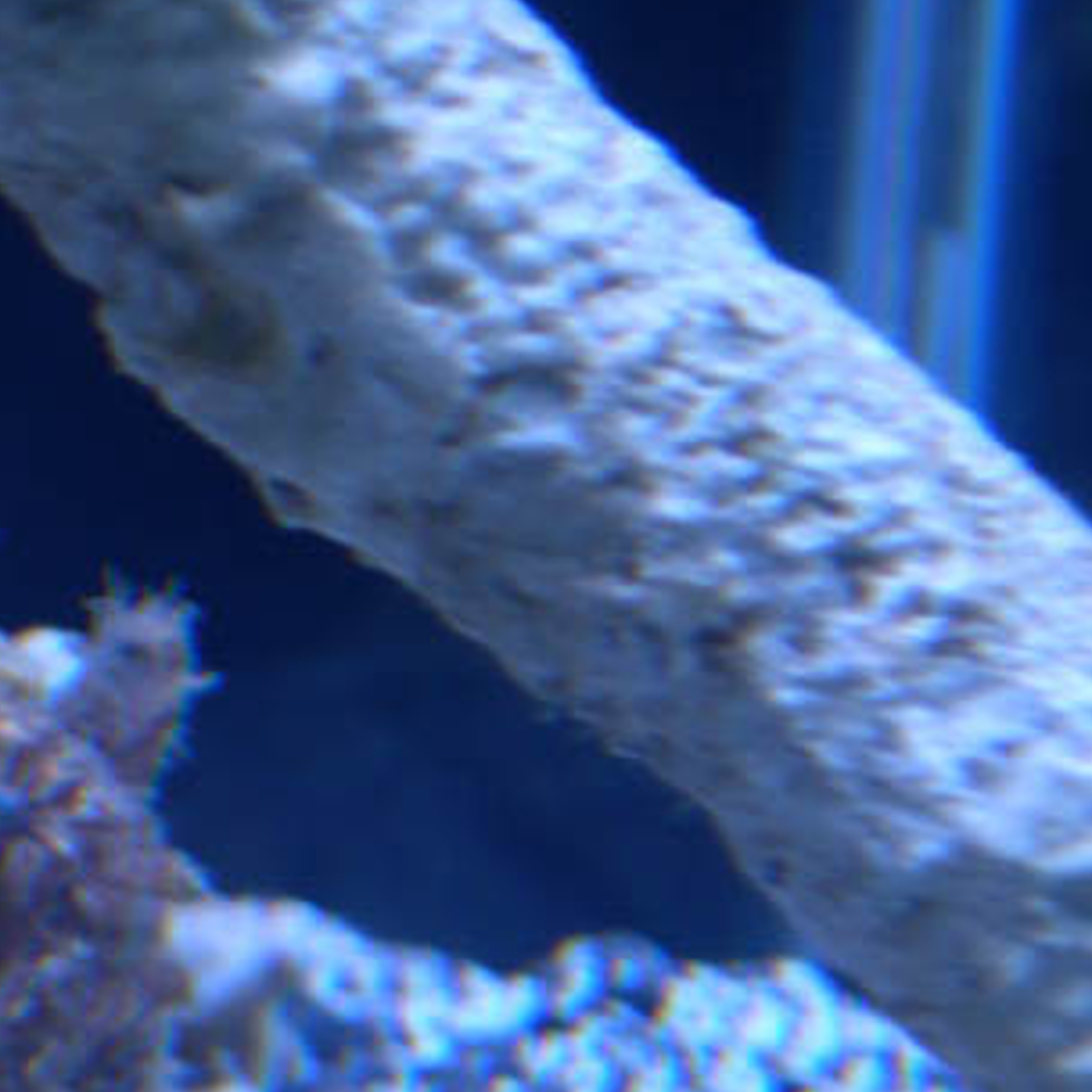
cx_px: -57
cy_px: 1031
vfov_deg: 9.7
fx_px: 6389
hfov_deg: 9.7
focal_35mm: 179
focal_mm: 16.3
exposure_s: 1/64.6
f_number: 4
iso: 100
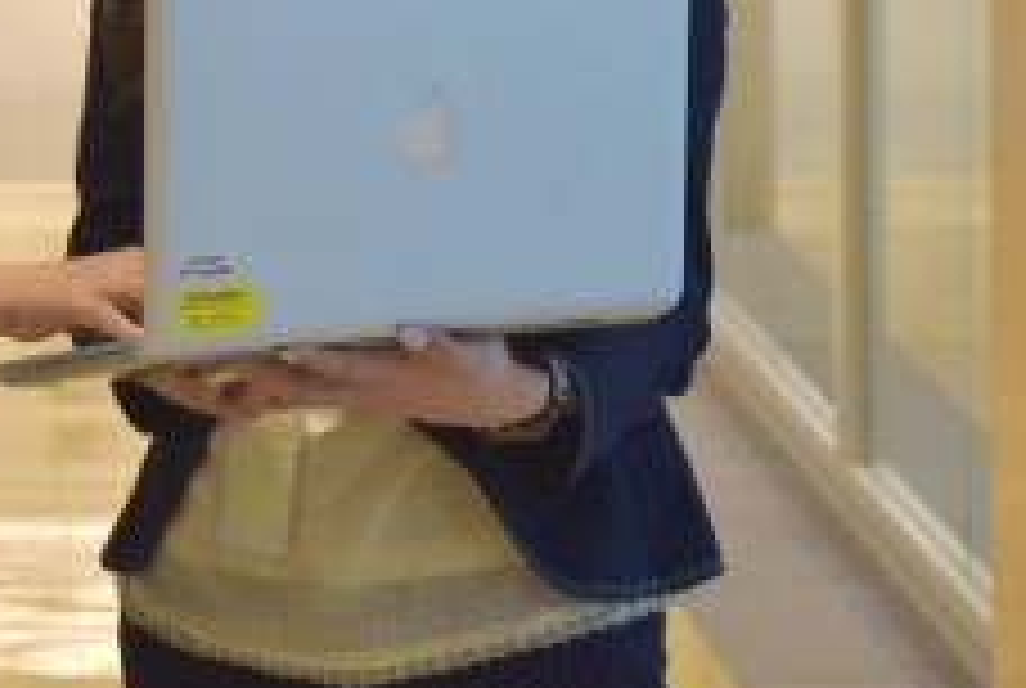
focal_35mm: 189
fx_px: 5409
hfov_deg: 10.8
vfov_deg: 7.2
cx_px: 72
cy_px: -81
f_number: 4.5
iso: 400
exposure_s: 1/60
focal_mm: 45
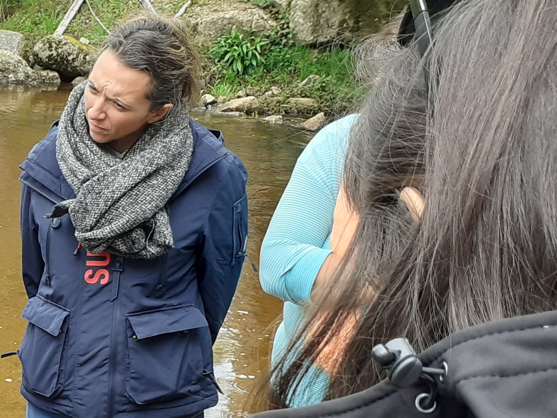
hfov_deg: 22.5
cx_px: -137
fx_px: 1271
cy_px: 369
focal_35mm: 79
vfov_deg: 18.4
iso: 40
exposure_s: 1/245
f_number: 1.9
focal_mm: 3.6
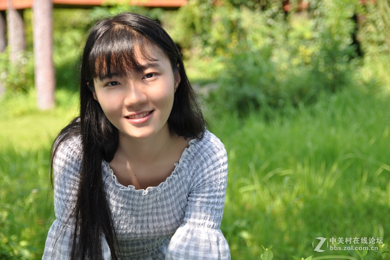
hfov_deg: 30.1
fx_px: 726
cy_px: 130
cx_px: 194
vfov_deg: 20.3
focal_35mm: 67
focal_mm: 44
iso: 200
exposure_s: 1/640
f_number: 2.8
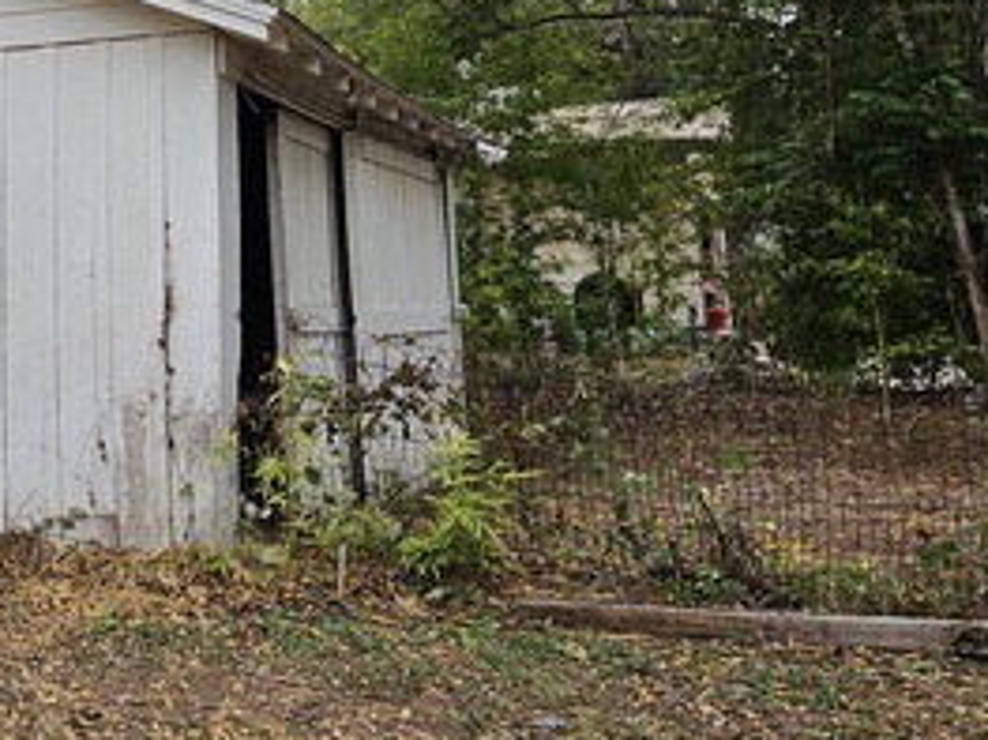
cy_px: 98
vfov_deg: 25.4
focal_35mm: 56
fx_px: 1598
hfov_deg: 30.3
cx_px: -135
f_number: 1.8
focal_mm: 5.4
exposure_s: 1/415
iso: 25
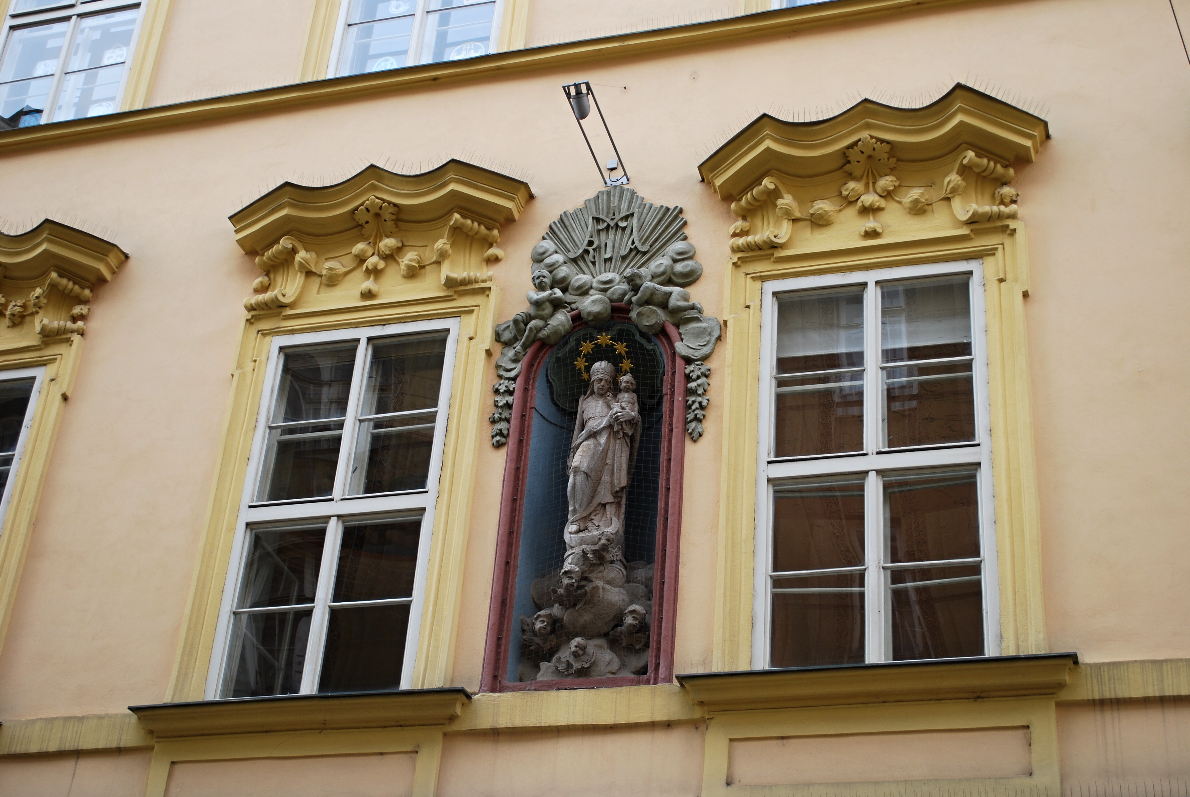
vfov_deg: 25.1
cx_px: 595
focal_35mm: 54
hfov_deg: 36.8
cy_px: 398
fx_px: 1787
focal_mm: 36
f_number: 5.6
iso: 110
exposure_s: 1/125
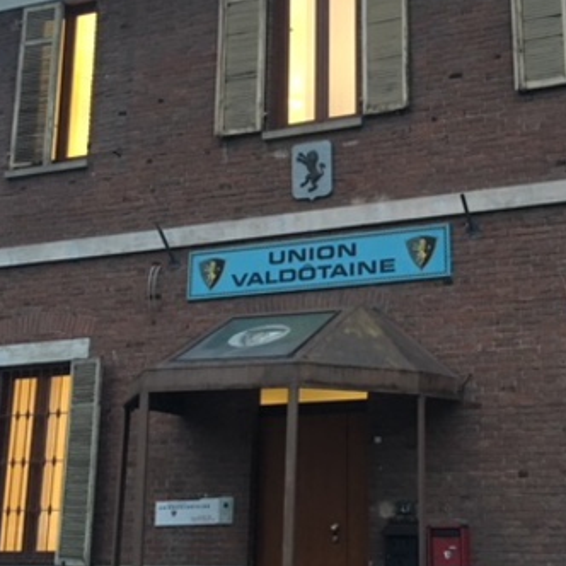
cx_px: 406
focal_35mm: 54
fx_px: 999
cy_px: 224
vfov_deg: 31.5
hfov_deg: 31.2
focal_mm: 4.15
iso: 200
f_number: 2.2
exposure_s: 1/20
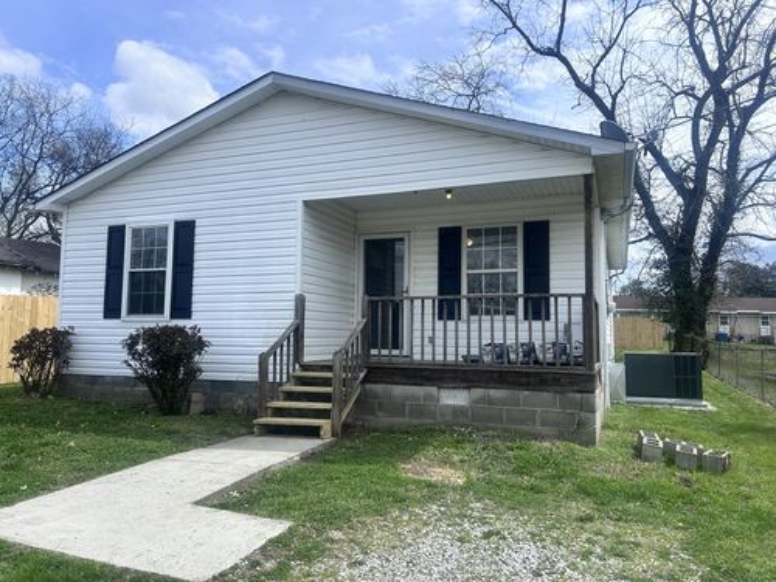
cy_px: 291
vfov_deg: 53.1
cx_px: 388
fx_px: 583
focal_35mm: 26
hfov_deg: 67.3
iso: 50
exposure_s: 1/3831
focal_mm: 5.7
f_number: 1.5
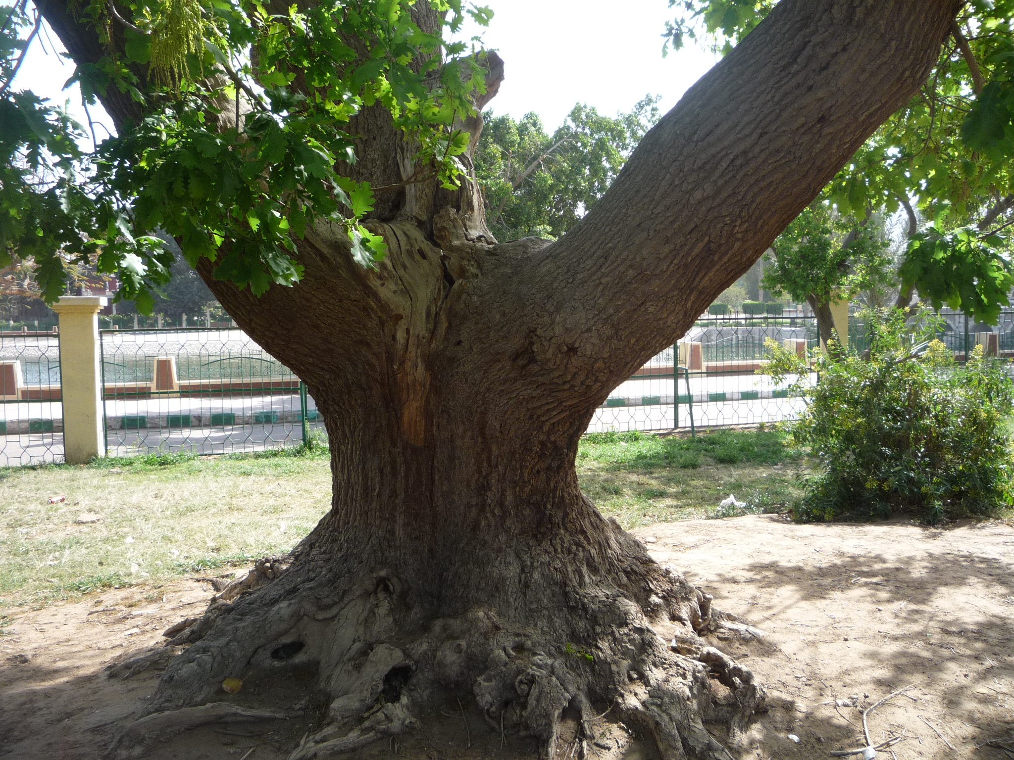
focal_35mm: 30
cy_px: 380
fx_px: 879
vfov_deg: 46.8
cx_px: 507
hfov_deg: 60.0
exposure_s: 1/200
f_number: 4
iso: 100
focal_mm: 5.2
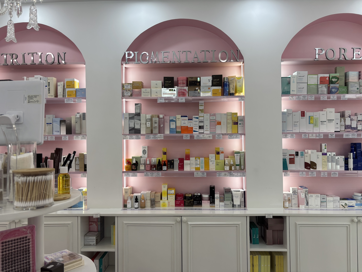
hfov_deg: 67.3
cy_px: 136
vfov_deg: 53.1
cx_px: 181
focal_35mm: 26
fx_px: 272
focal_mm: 5.96
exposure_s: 1/100
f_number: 1.6
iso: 50
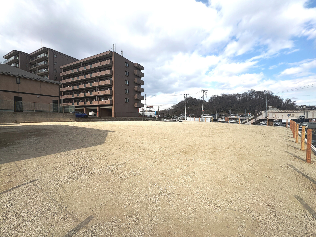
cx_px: 158
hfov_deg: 102.1
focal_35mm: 14
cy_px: 118
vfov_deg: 85.7
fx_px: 128
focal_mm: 2.22
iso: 50
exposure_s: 1/1832
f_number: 2.2
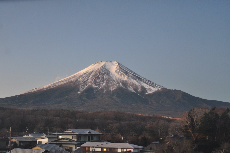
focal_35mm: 54
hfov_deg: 36.9
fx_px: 345
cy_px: 76
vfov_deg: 25.0
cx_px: 115
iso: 200
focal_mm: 36
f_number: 3.8
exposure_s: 1
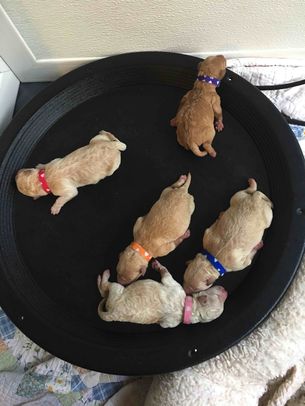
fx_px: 341
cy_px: 203
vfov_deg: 61.7
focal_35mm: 29
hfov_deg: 48.2
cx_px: 152
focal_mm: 4.15
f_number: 2.2
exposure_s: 1/15
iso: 100
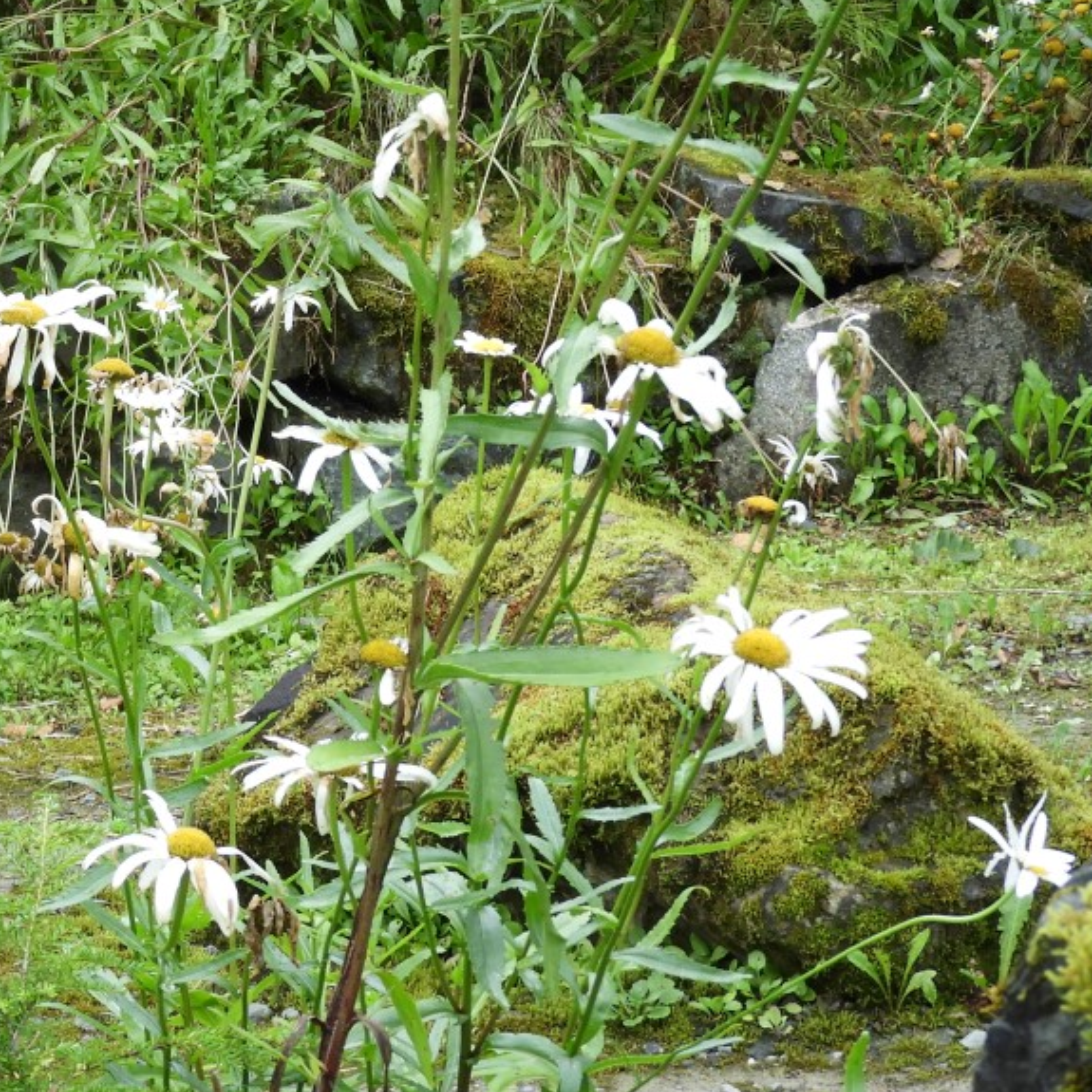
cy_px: 222
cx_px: -156
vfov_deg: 12.1
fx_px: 5139
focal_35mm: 144
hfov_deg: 11.9
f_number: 4.2
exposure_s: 1/60
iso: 100
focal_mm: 11.6
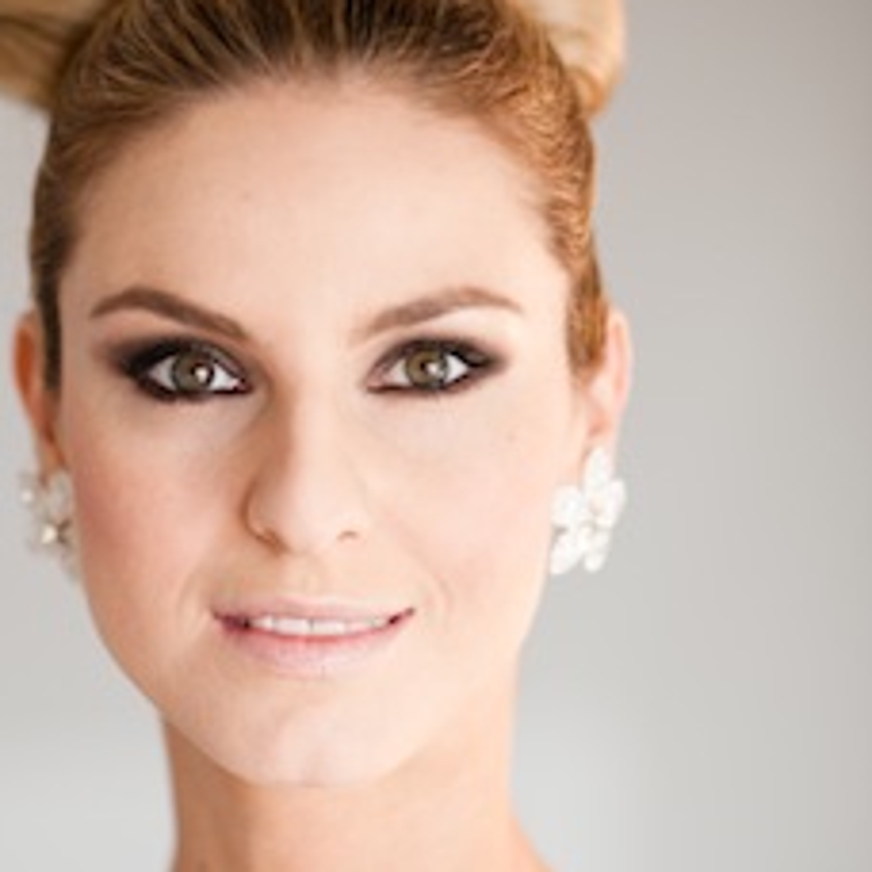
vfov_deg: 11.5
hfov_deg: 11.5
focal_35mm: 152
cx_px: 273
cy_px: 574
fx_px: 4332
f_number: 2
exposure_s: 1/500
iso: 320
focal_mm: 85
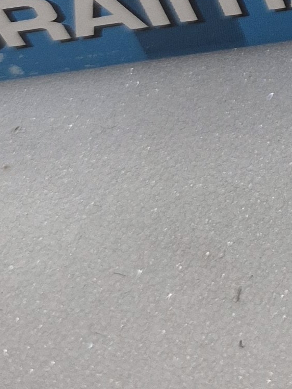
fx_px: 1383
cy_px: -274
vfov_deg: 14.4
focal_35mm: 123
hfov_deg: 10.9
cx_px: 592
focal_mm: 5.4
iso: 160
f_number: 1.8
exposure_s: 1/120
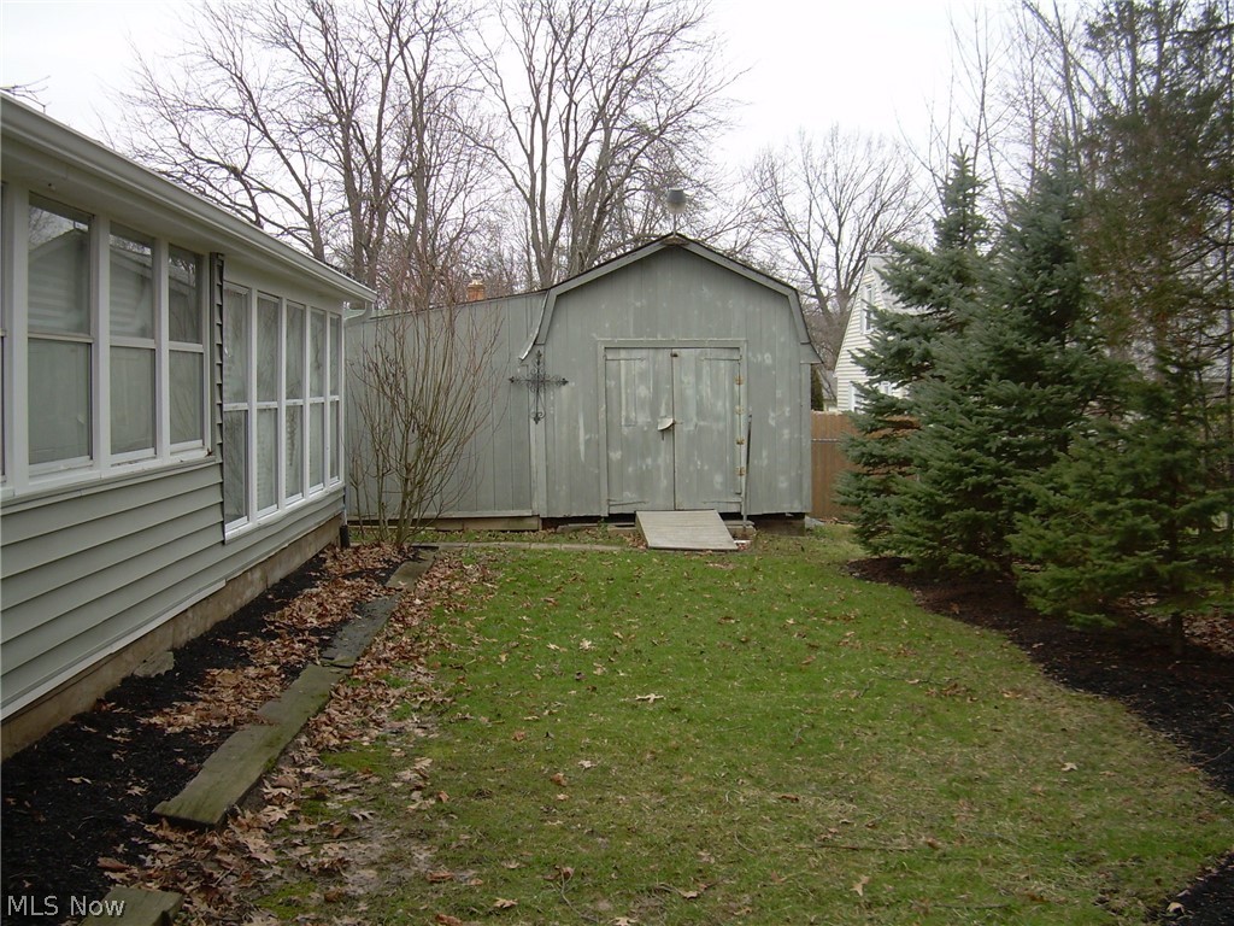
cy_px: 463
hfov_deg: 49.0
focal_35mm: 38
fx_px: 1355
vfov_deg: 37.7
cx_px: 617
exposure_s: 1/250
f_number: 2.8
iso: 50
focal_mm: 6.3
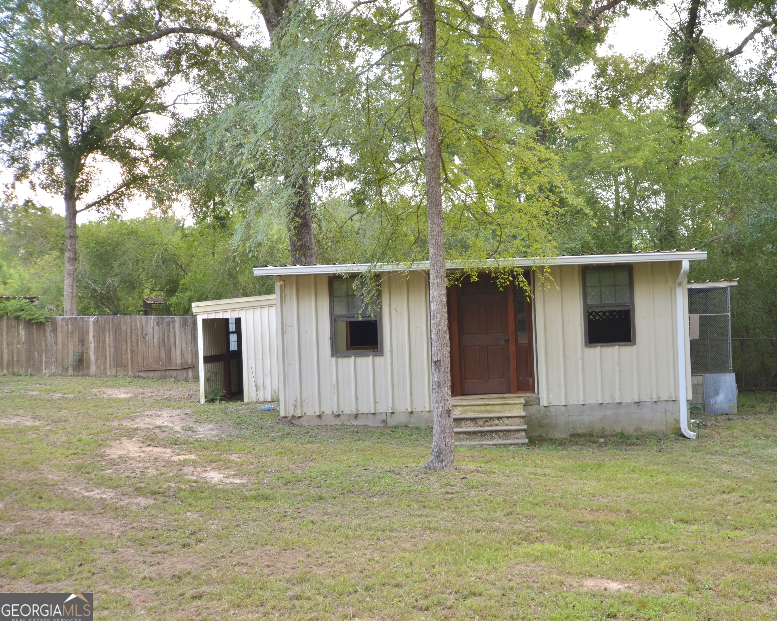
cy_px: 311
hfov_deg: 44.5
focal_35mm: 41
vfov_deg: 36.5
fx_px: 943
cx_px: 472
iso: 100
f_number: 9
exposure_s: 1/8
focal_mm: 24
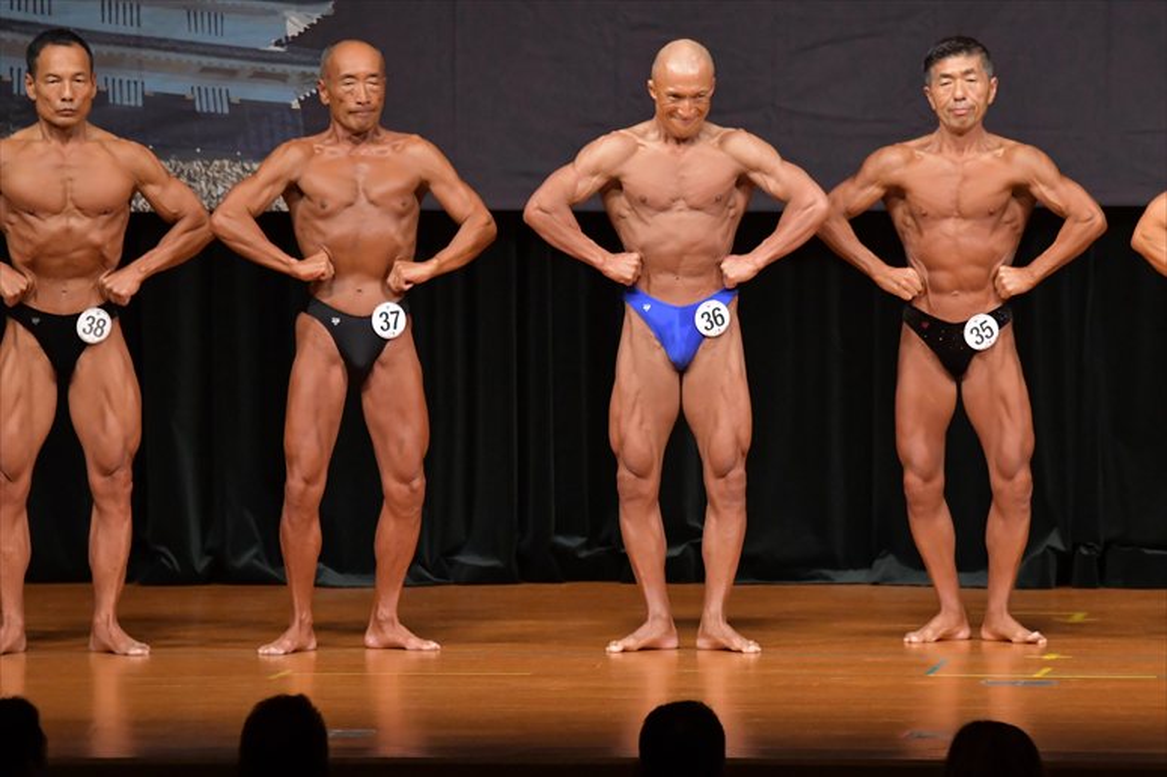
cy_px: 388
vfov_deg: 4.8
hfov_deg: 7.2
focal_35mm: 285
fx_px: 9234
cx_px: 584
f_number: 5.6
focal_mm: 190
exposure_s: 1/400
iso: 5000
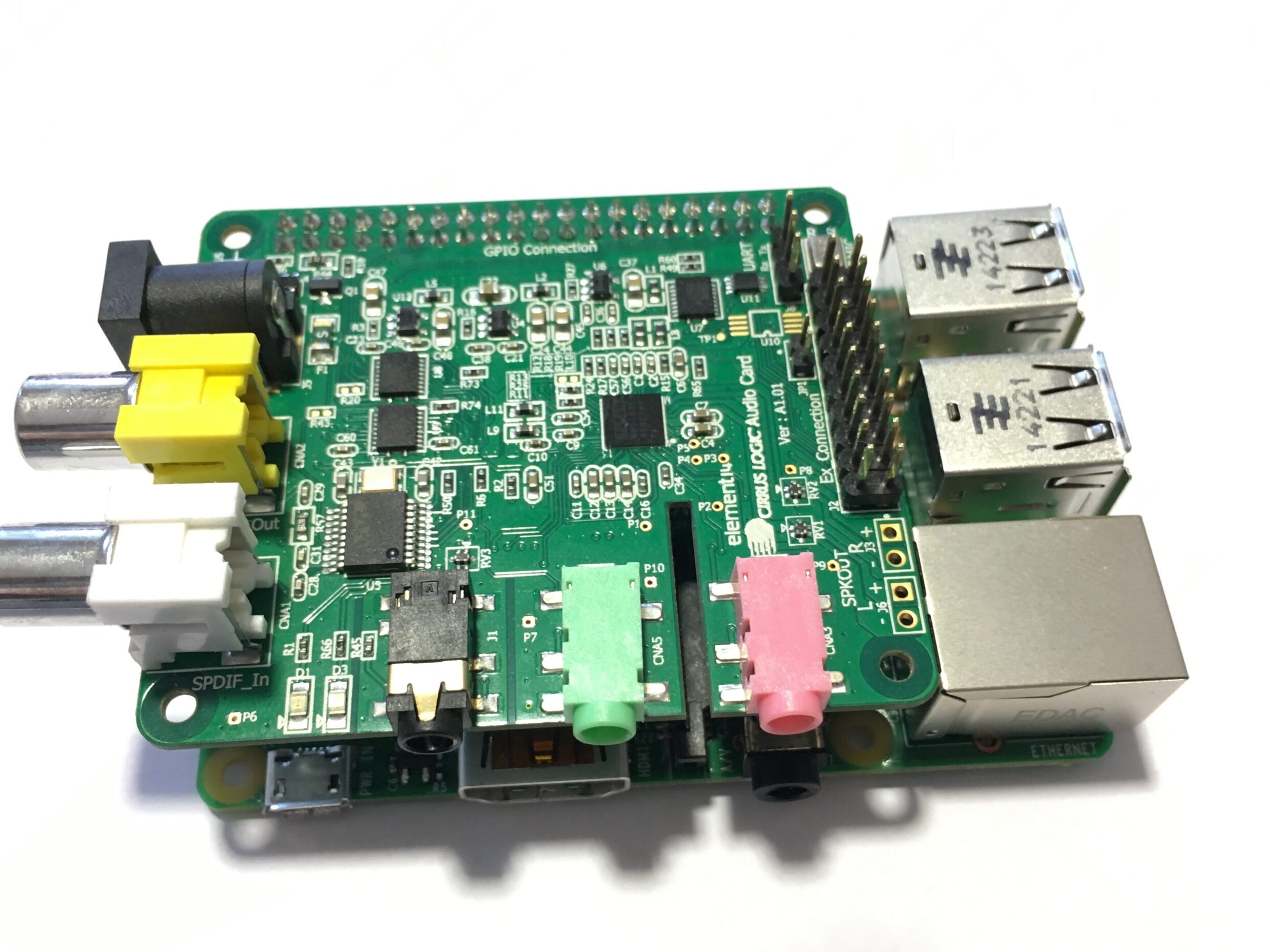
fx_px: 1101
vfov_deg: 46.8
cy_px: 485
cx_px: 619
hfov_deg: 60.0
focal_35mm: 30
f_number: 2.2
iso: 125
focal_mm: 4.15
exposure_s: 1/33
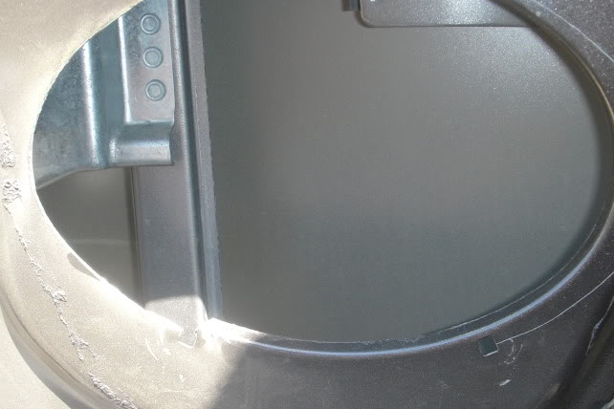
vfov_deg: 21.5
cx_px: 321
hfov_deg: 31.9
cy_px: 262
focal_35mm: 63
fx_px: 1074
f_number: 3.3
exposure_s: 1/60
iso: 100
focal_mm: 6.3
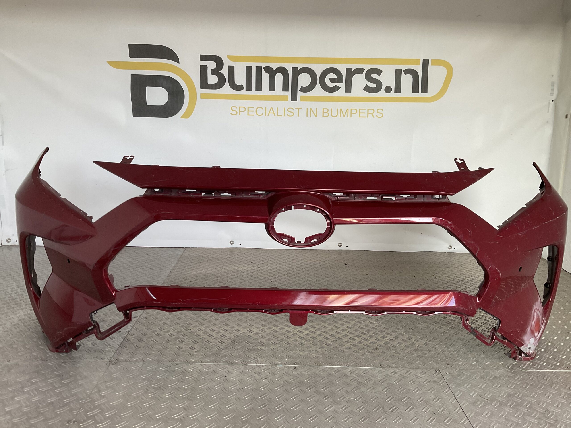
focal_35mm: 29
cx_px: 286
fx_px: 478
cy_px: 214
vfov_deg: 48.2
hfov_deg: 61.7
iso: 64
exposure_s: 1/120
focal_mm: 3
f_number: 1.8
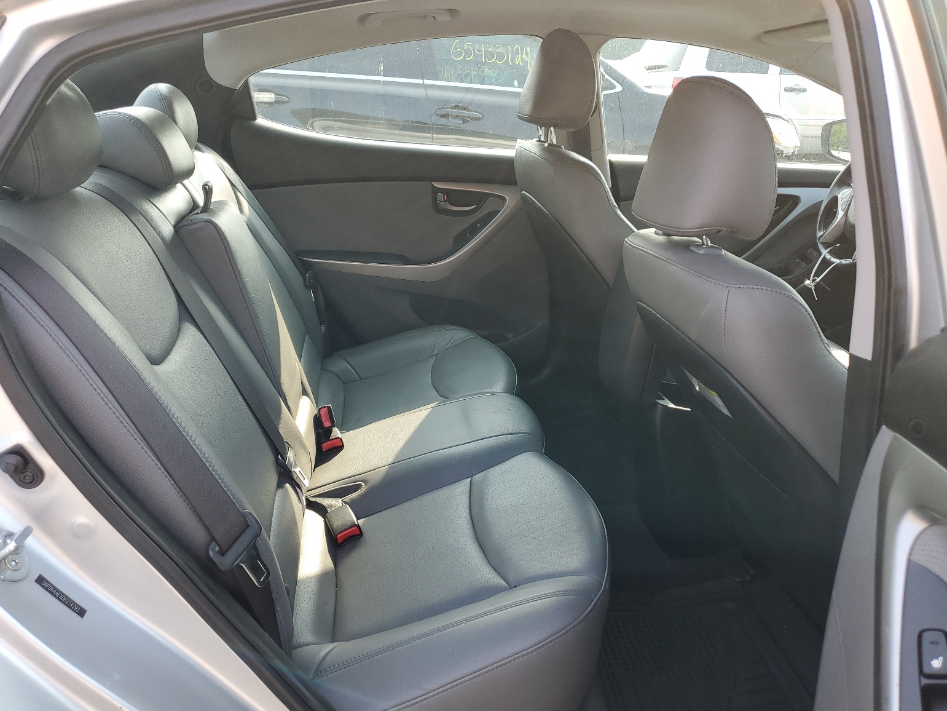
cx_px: 471
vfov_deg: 51.4
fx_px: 739
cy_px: 360
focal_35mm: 27
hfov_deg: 65.3
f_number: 1.5
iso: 50
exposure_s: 1/278
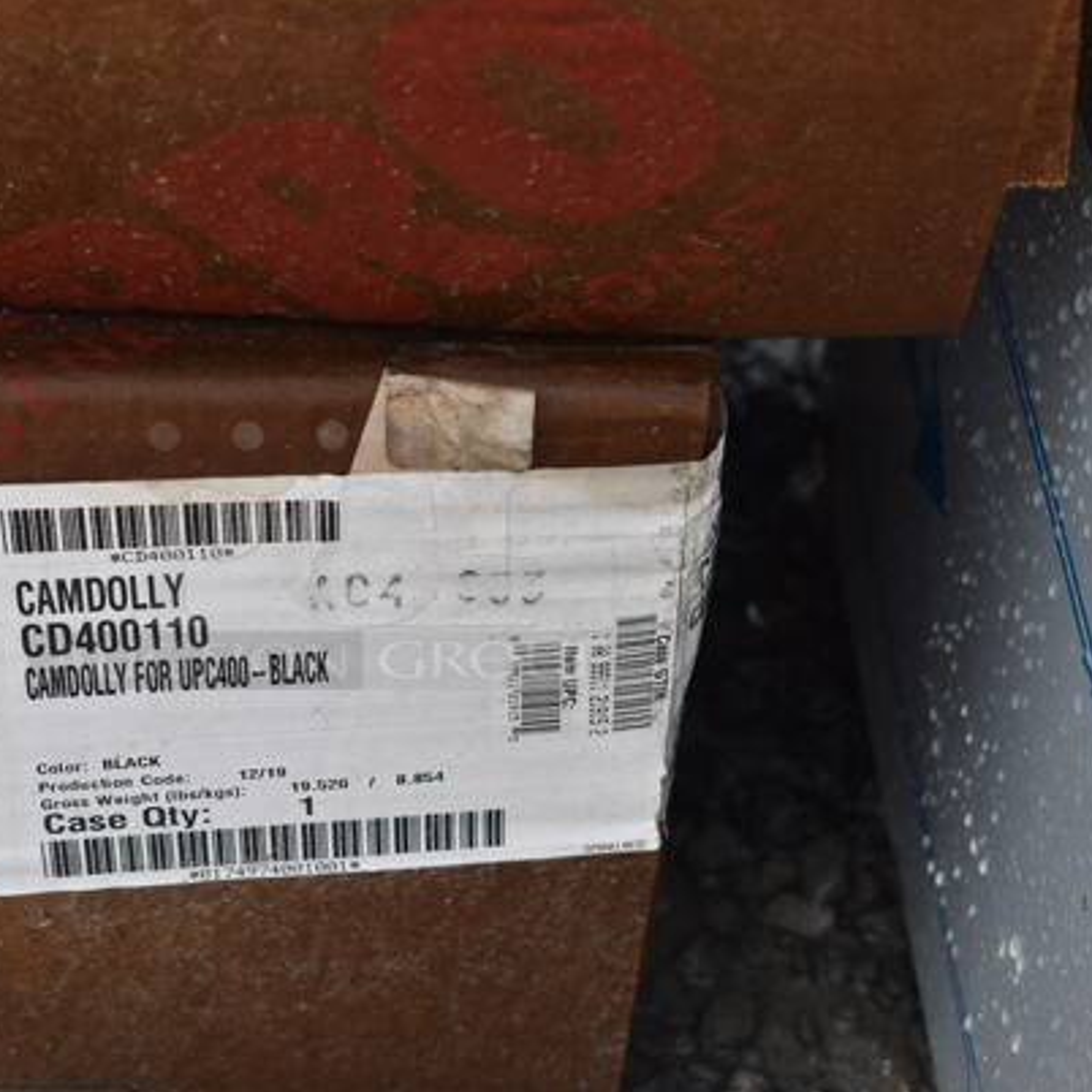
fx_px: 3319
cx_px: 331
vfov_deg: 18.7
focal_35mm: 93
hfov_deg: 18.6
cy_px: 546
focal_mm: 48
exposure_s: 1/200
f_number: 7.1
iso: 100
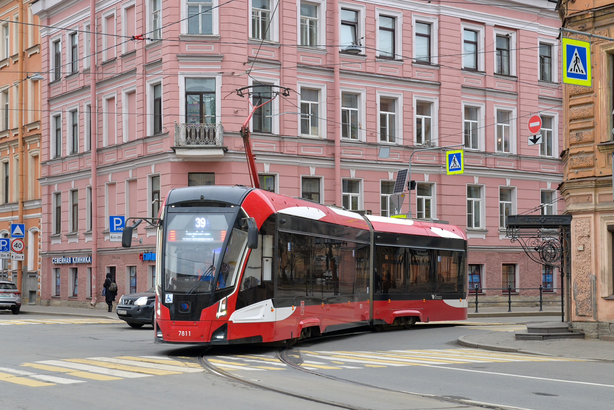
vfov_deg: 23.4
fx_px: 989
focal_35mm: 58
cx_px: 307
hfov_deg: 34.5
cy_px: 205
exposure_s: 1/320
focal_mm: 58
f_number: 6.3
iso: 800
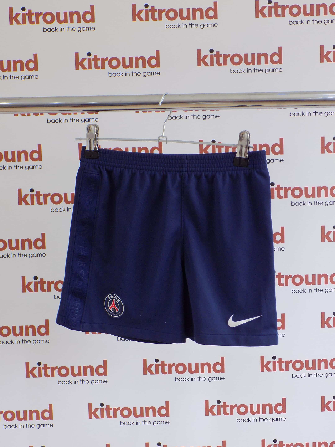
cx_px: 168
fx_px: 761
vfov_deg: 32.7
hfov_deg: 24.8
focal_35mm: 59
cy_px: 224
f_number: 4
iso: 140
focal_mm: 10.5
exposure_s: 1/30
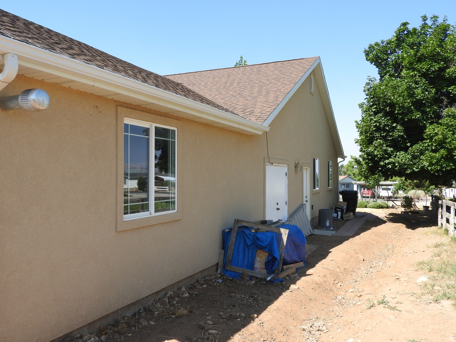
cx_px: 228
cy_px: 171
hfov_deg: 60.0
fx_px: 395
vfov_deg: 46.8
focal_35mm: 30
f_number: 3.5
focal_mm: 5.4
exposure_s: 1/640
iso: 100
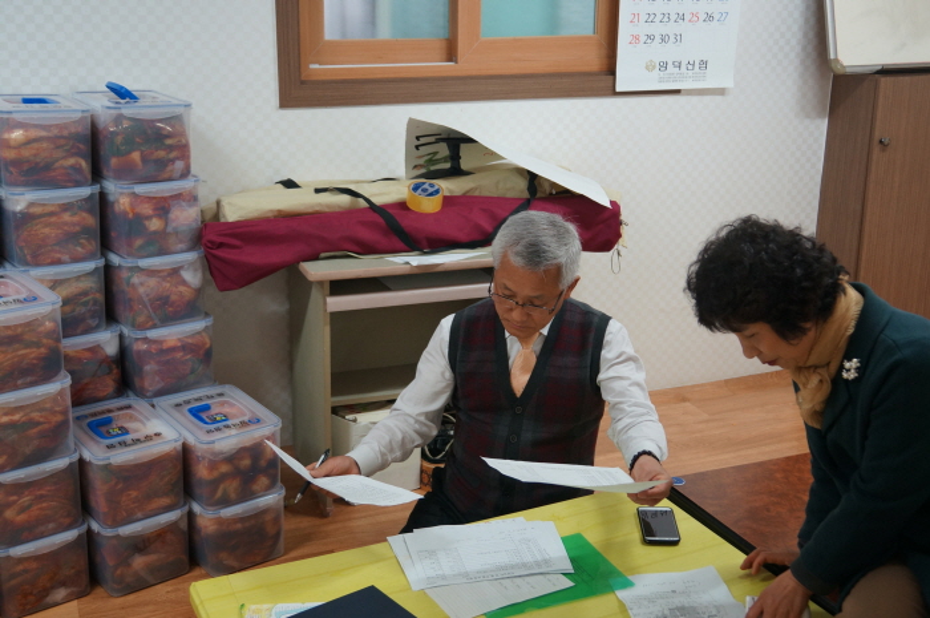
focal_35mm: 42
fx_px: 1084
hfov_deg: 46.4
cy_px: 309
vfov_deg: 31.8
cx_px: 465
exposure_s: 1/100
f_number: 4
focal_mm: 28
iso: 800
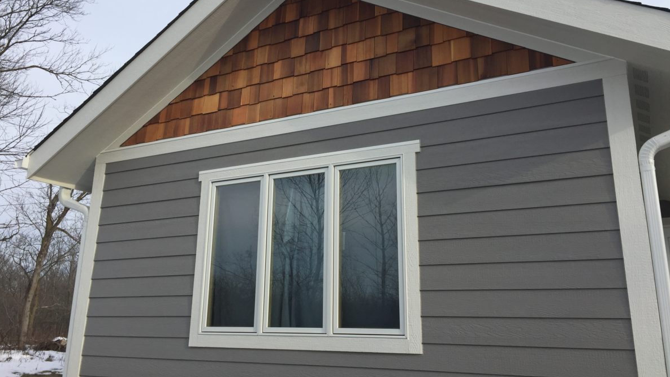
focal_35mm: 32
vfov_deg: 36.6
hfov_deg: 61.0
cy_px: 162
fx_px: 568
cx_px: 334
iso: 32
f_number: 2.2
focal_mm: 4.15
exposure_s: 1/1319
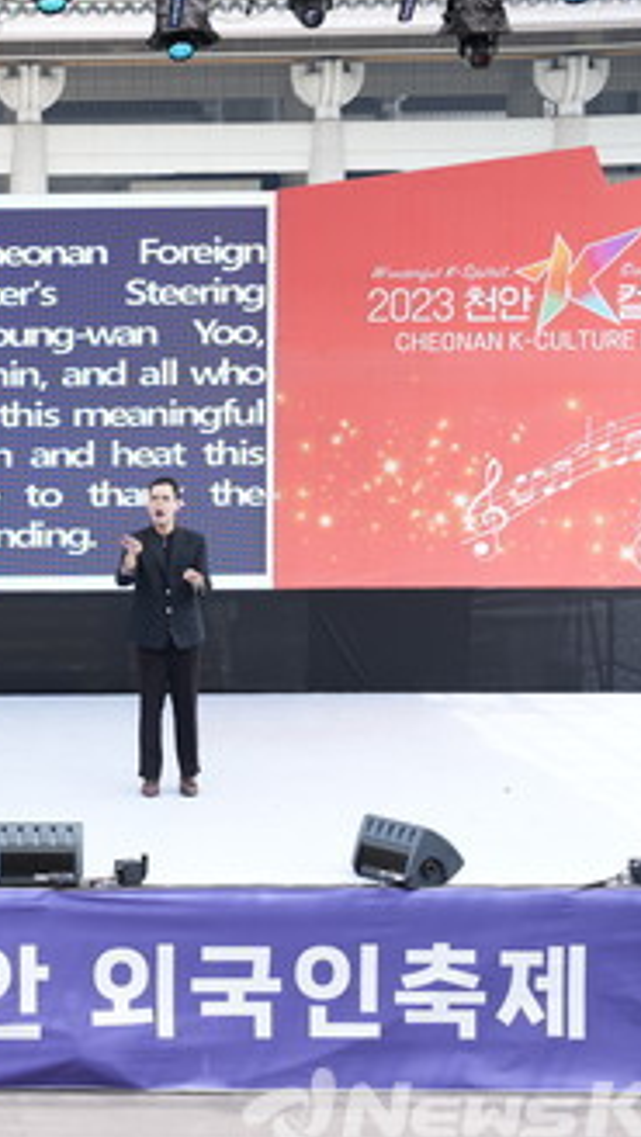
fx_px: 2714
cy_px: 527
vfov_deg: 23.6
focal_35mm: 90
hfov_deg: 13.1
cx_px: -121
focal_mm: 47
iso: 160
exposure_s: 1/250
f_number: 4.5
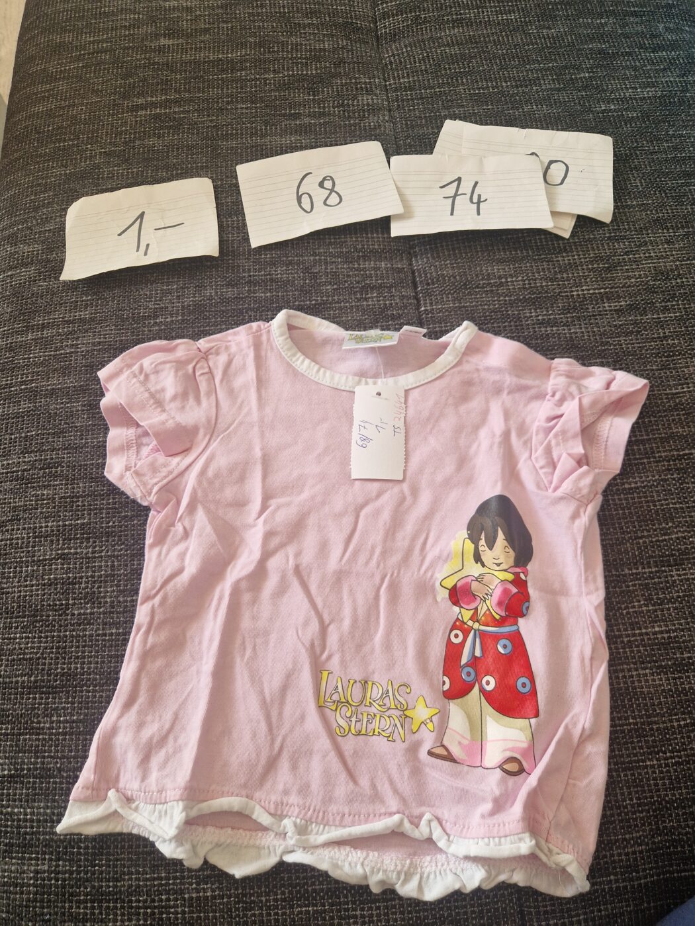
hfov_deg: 58.9
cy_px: 463
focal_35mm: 23
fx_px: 616
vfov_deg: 73.9
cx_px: 348
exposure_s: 1/180
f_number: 1.8
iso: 160
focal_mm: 5.4
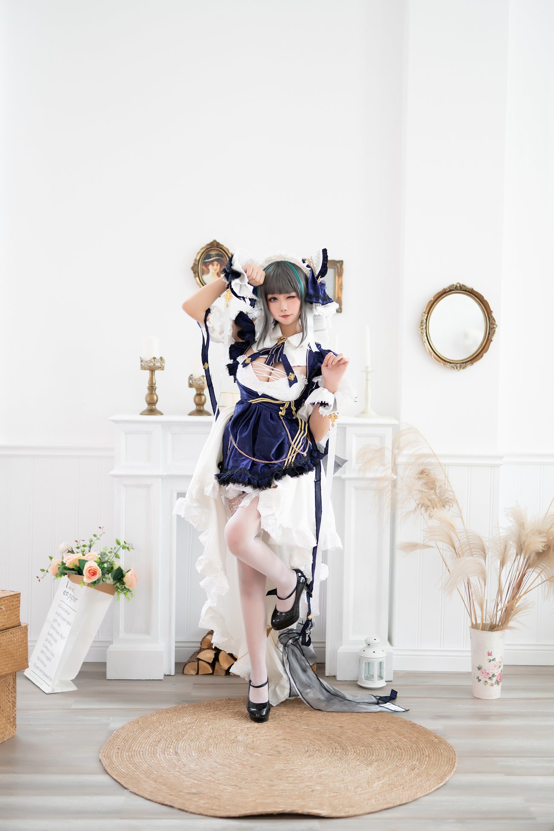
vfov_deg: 39.6
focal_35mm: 50
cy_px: 416
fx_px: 1154
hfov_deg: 27.0
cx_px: 277
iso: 400
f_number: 1.4
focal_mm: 50
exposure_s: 1/160
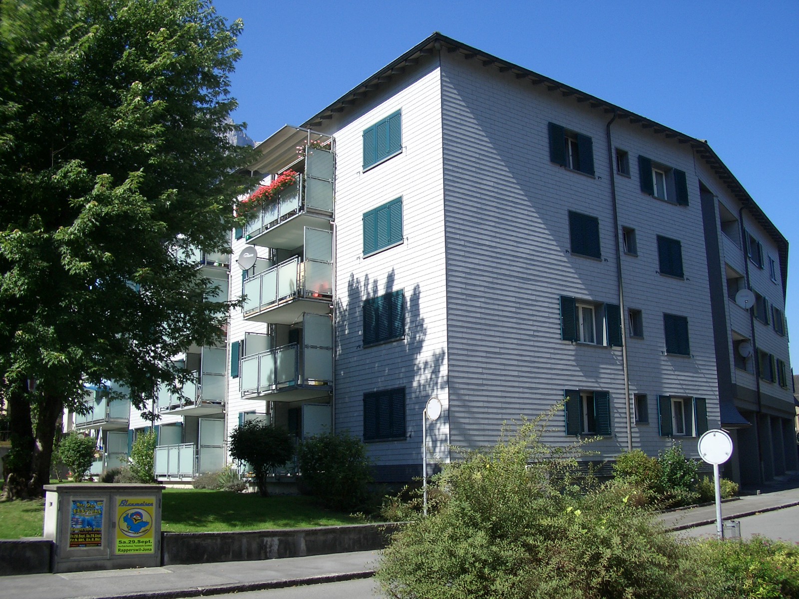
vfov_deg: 40.7
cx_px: 400
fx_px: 808
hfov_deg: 52.6
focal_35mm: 35
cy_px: 300
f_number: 4.3
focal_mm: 5.8
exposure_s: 1/320
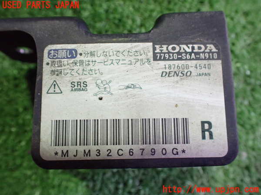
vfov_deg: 46.8
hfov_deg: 60.0
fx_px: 226
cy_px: 98
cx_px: 130
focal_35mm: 30
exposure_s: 1/60
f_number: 2.3
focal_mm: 5.4
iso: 800
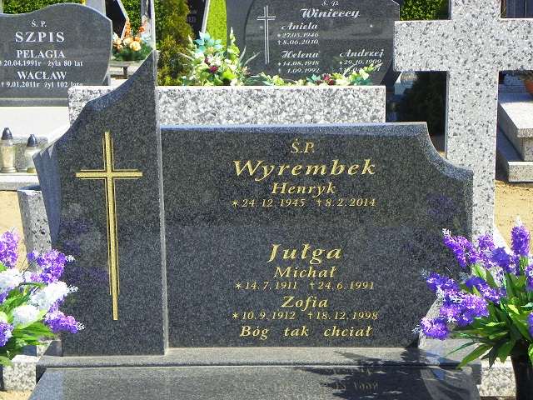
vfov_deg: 17.8
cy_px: 200
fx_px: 1278
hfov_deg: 23.6
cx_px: 266
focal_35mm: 83
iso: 64
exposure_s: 1/250
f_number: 4
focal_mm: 14.7
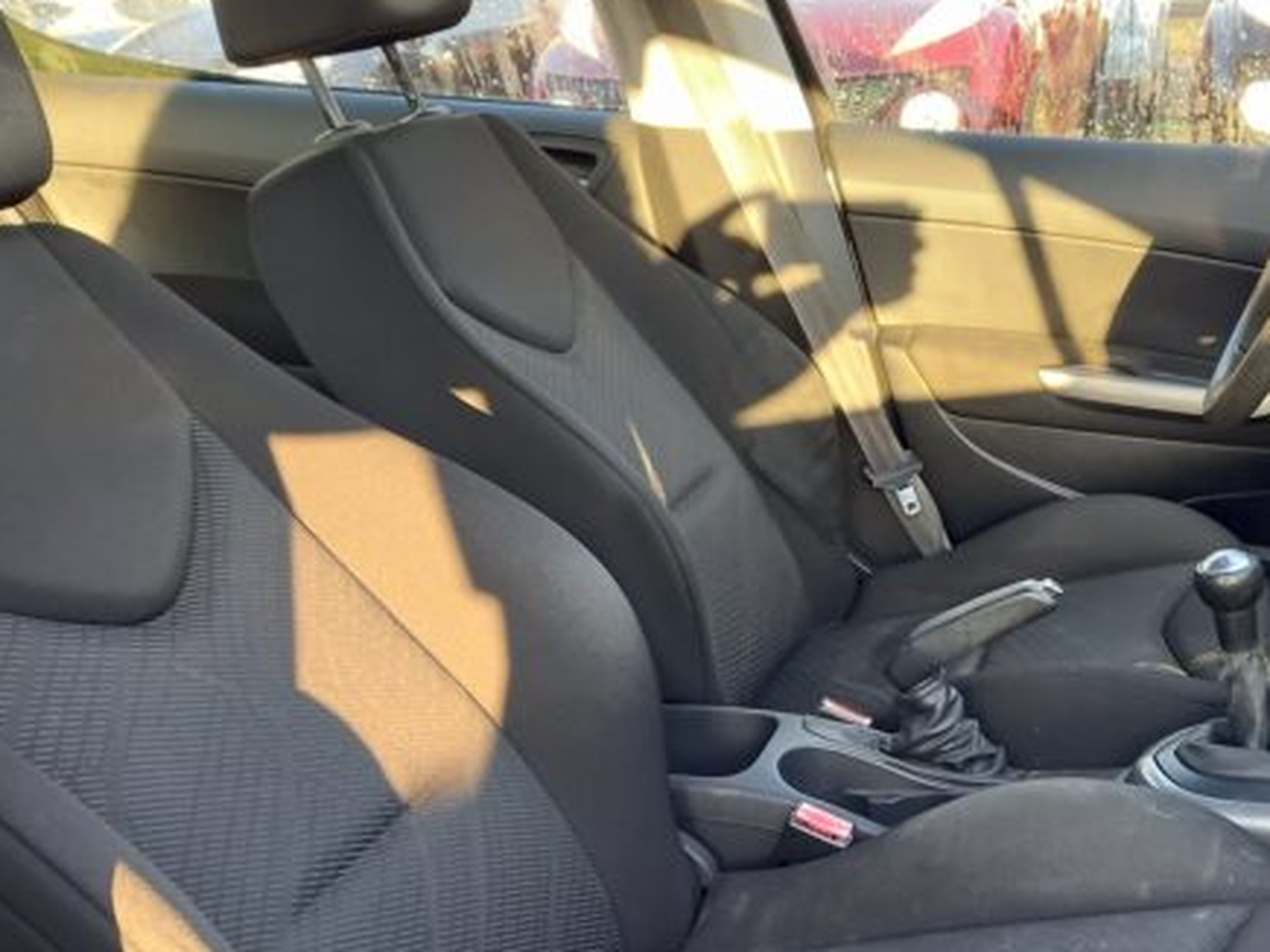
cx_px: 969
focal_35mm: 46
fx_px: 1687
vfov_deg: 31.3
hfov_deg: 40.0
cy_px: 622
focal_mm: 4.6
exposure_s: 1/50
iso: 125
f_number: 2
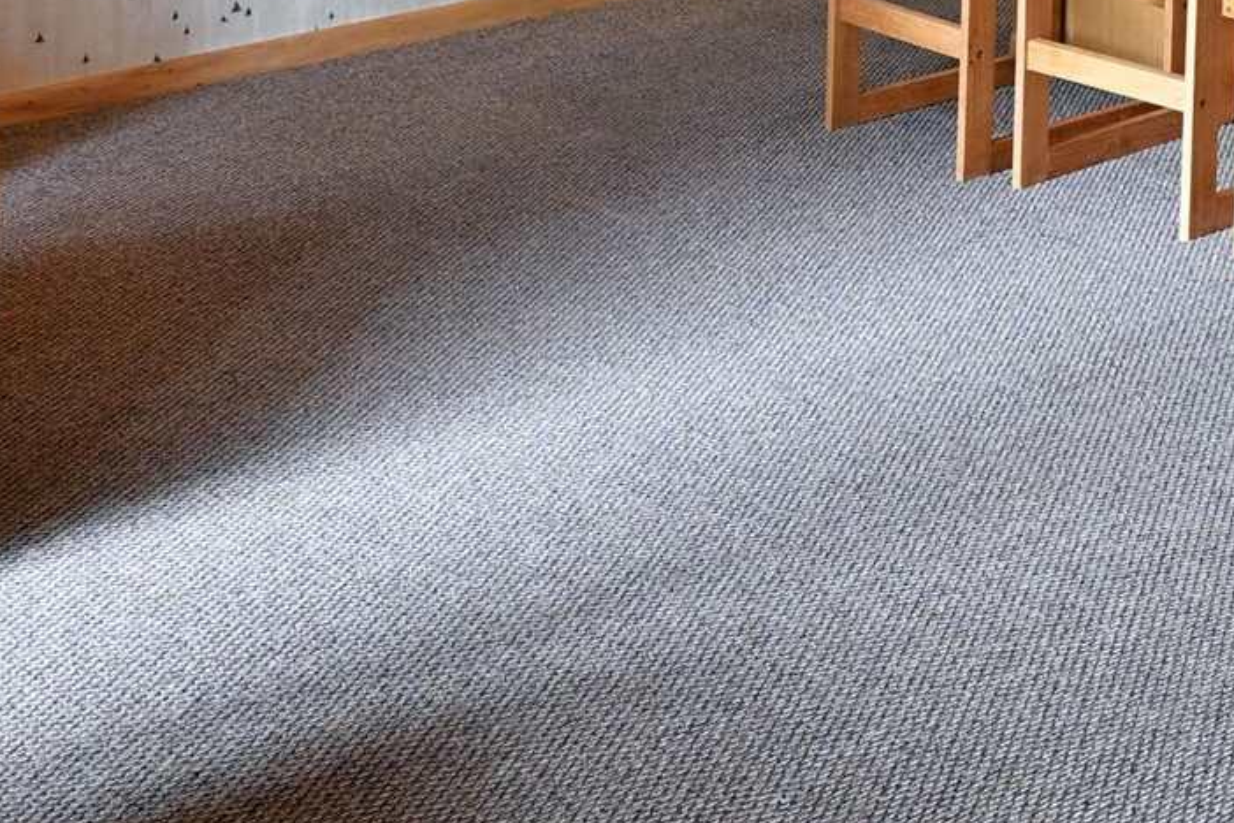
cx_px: 2123
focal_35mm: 70
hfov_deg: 21.2
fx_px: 2399
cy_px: -619
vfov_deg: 16.5
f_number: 5.6
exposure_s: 1/15
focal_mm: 16
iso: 400
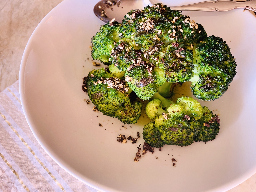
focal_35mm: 26
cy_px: 96
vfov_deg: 53.1
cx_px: 128
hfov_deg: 67.3
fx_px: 192
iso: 160
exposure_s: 1/60
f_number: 1.8
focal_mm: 4.25
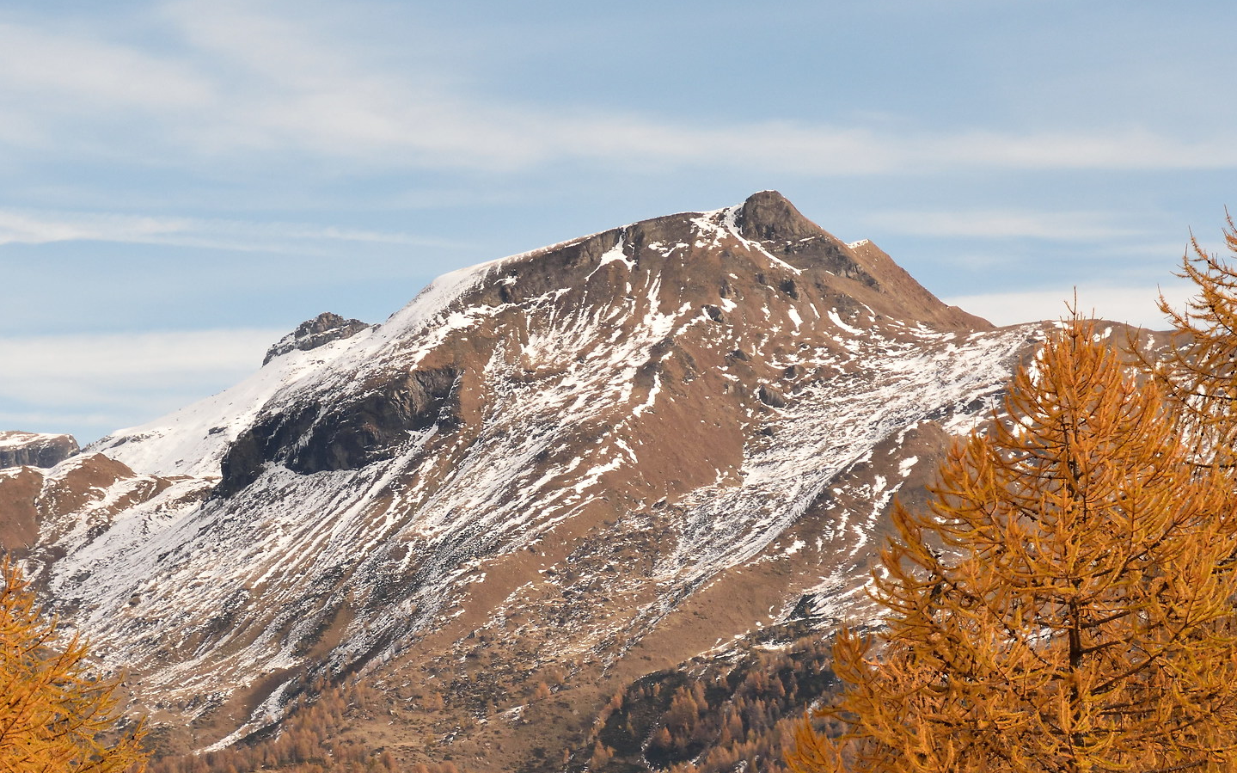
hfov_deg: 10.3
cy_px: 566
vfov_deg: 6.4
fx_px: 6876
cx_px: 508
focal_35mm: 204
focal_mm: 80
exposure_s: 1/640
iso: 800
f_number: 6.3
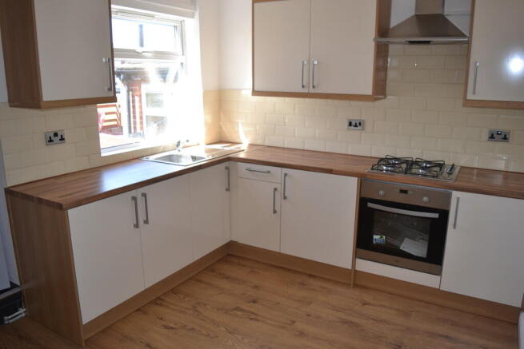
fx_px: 393
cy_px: 174
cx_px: 262
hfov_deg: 67.4
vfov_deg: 48.0
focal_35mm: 27
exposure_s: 1/125
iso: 200
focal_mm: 18
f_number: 4
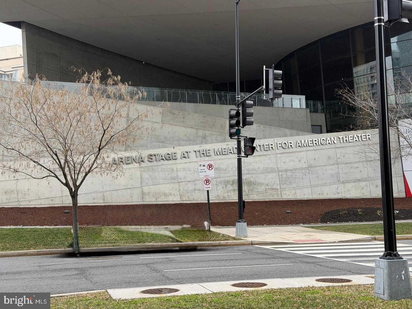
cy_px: 154
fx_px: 571
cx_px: 206
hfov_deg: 39.7
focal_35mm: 48
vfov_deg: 30.3
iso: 64
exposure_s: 1/1027
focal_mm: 6.76
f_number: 1.78
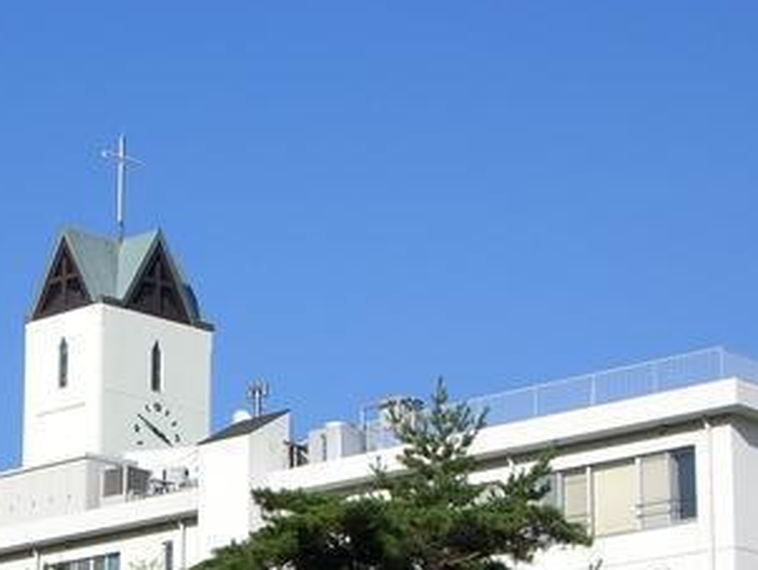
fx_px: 2871
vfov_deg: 11.2
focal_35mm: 131
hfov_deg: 14.9
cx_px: 75
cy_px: 537
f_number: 5.8
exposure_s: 1/400
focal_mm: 10.7
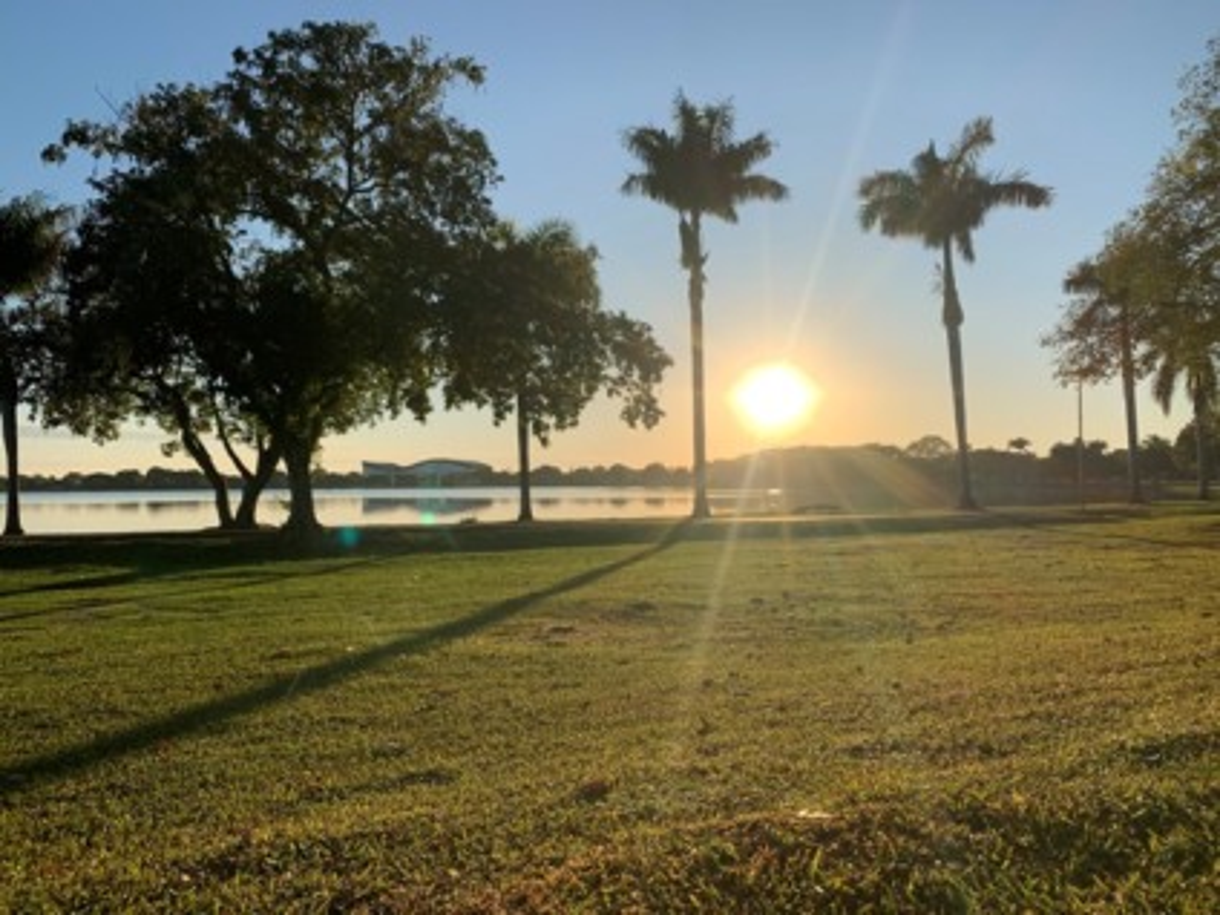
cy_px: 458
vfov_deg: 53.1
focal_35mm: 26
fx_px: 916
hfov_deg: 67.3
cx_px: 610
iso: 25
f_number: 1.8
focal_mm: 4.25
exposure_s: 1/2421
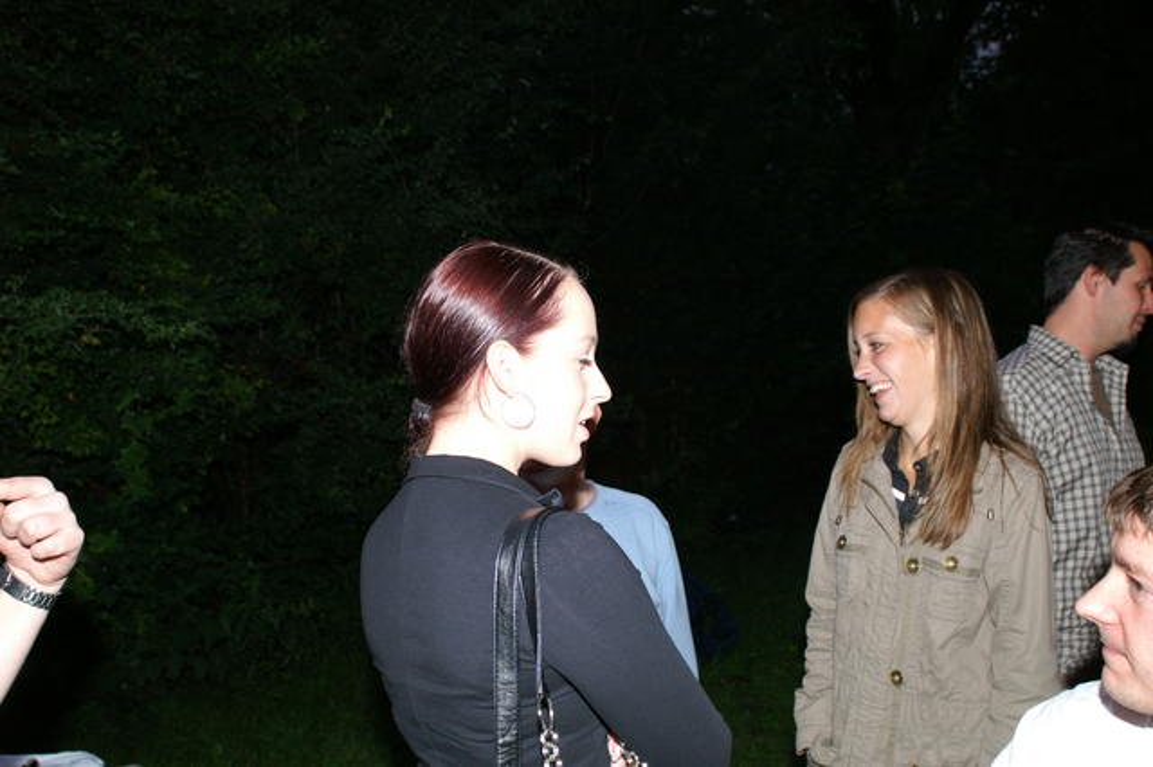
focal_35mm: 60
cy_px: 384
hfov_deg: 33.4
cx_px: 576
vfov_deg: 22.6
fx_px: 1921
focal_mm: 40
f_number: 5.6
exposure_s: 1/60
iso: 400
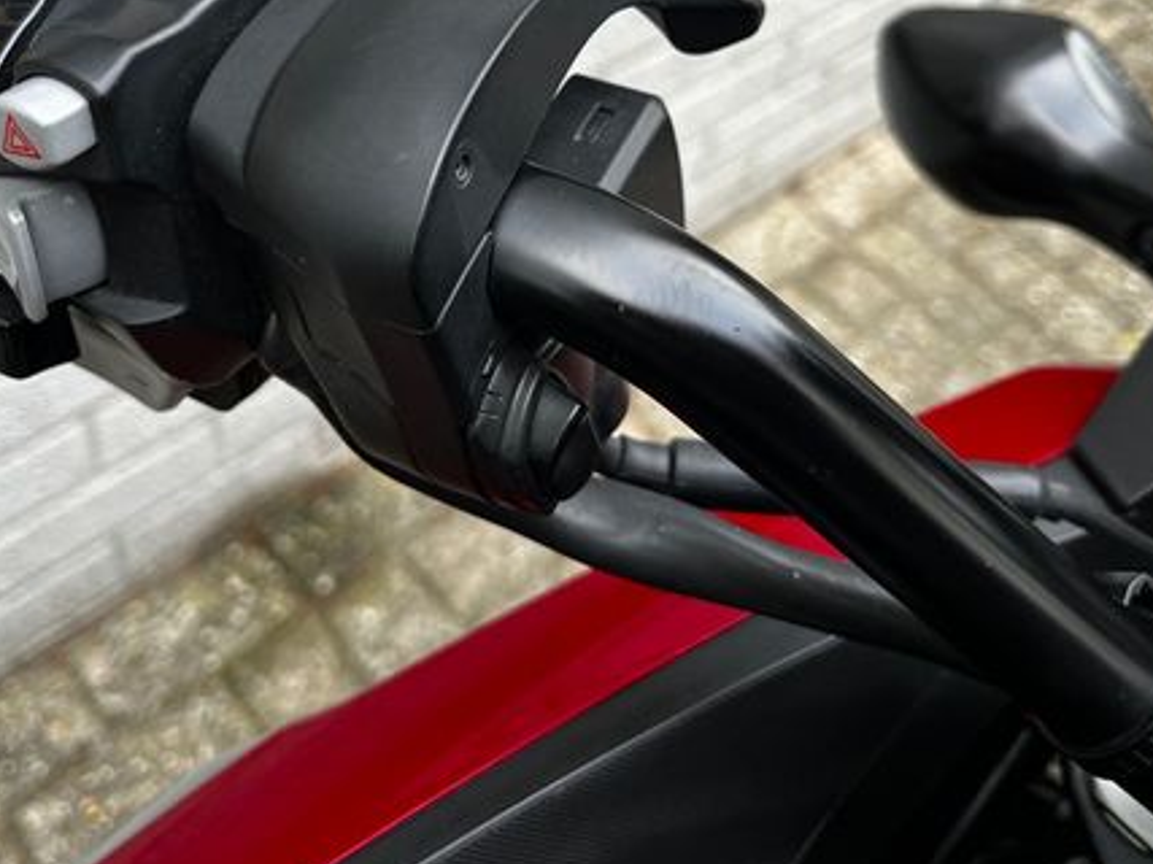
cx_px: 502
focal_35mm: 39
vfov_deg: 36.1
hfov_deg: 47.8
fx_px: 1299
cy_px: 232
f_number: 1.6
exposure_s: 1/121
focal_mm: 5.1
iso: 100
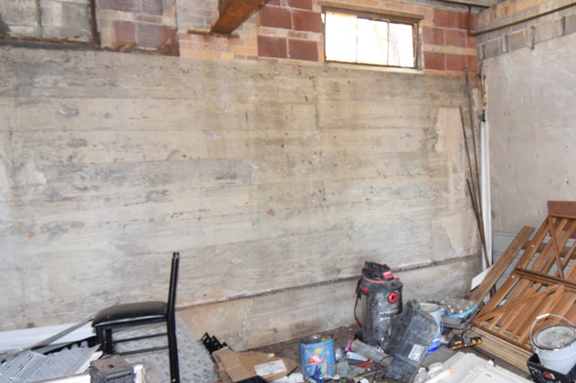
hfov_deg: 57.4
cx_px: 430
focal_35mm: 31
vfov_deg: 42.3
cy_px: 187
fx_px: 496
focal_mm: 12
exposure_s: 1/60
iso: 1400
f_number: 4
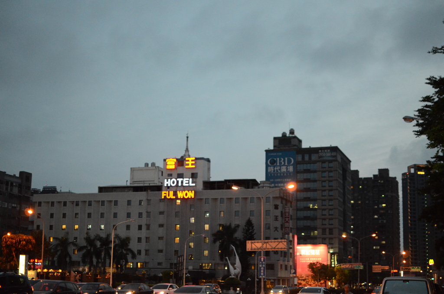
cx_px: 222
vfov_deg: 25.6
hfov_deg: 37.9
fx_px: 646
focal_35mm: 52
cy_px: 147
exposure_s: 1/400
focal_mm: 35
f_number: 1.8
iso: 4000
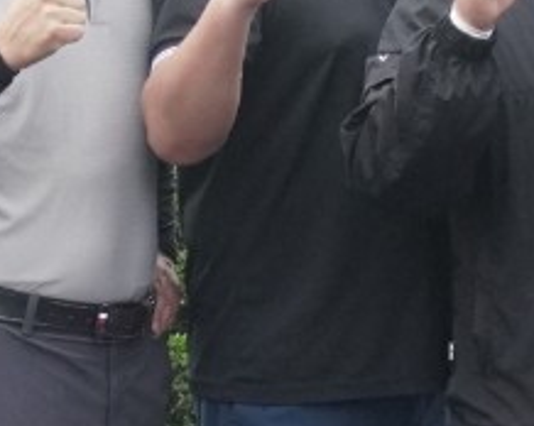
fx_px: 4011
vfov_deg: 6.1
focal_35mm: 254
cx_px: 380
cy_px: 165
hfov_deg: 7.6
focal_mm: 31
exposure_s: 1/2500
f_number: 5.6
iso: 3200
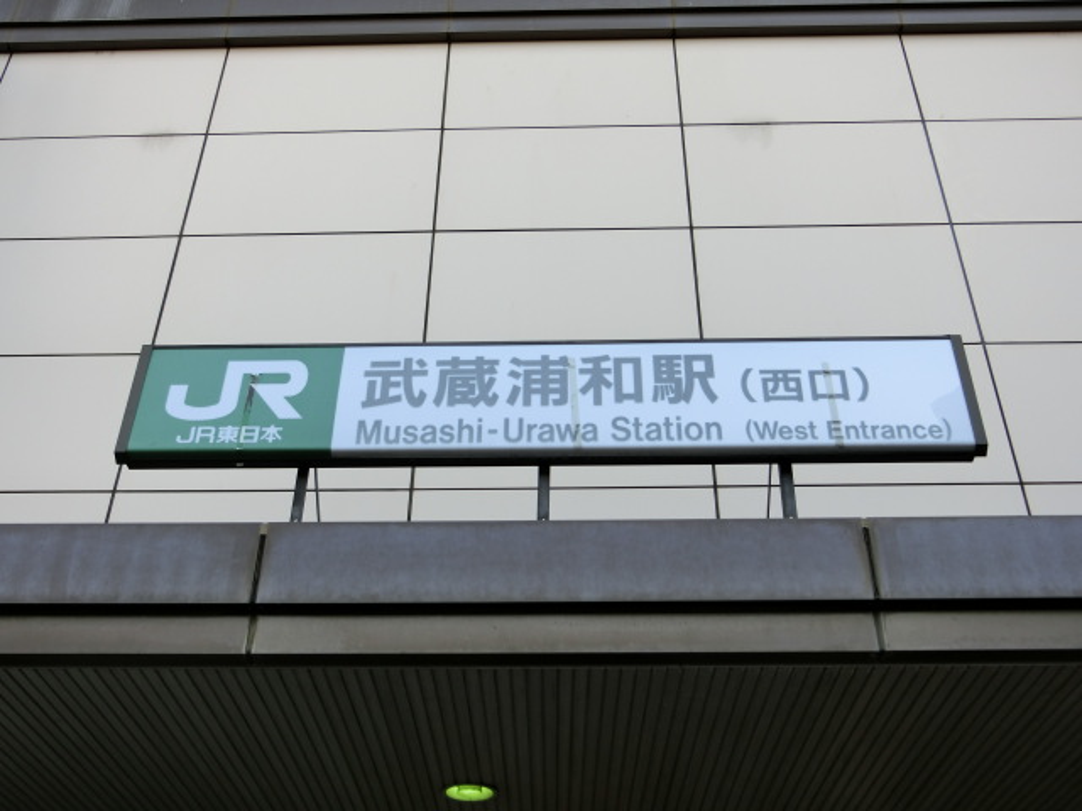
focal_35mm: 39
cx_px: 541
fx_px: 1219
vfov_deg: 36.8
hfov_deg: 47.9
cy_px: 406
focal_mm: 6.9
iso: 80
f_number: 4.1
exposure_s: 1/125
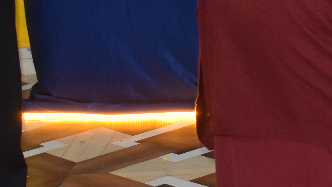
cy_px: -35
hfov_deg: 11.6
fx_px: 1540
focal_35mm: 175
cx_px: 553
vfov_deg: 6.9
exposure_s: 1/125
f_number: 3.8
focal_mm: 24
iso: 800
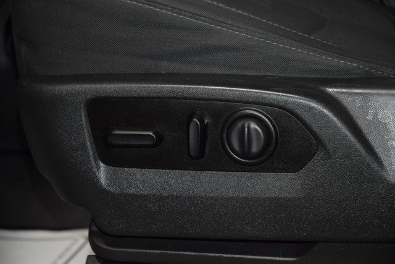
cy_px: 132
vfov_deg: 13.0
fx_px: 1152
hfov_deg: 19.5
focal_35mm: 105
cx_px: 198
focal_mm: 70
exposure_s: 1/125
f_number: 4.5
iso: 2200
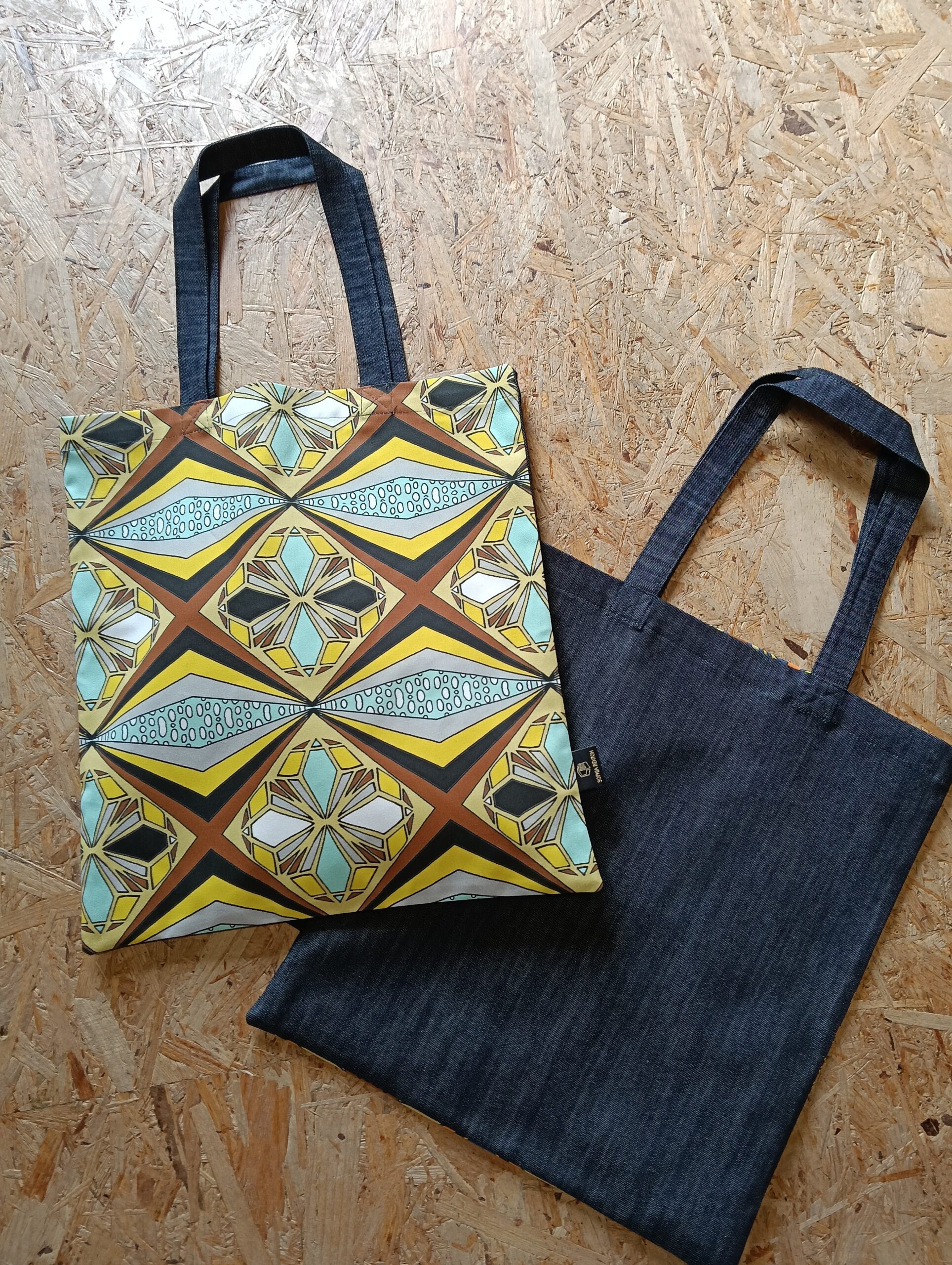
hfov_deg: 51.5
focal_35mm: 27
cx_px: 476
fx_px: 987
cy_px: 632
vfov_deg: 65.2
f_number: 1.8
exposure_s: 1/33.3
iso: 80
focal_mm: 3.98
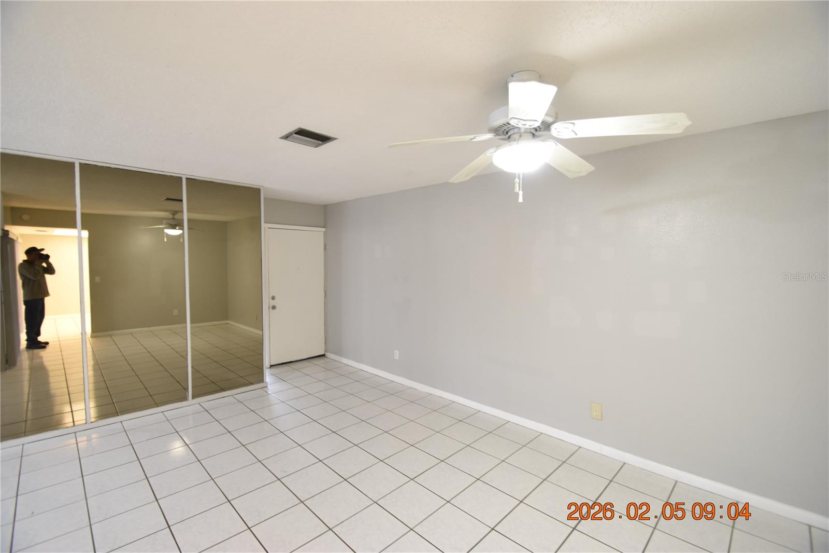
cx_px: 414
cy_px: 276
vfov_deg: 77.3
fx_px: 345
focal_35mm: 15
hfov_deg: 100.4
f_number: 3.5
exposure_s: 1/15
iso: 800
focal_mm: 10
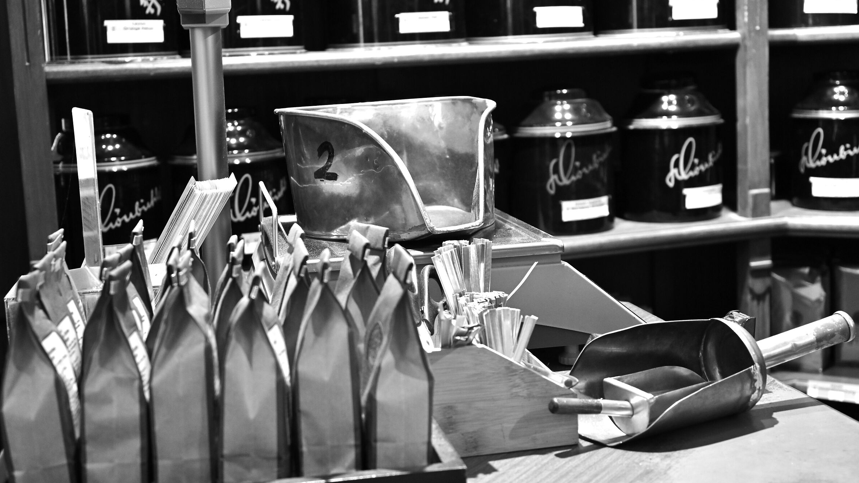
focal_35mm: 53
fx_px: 1207
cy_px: 197
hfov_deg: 39.2
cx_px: 431
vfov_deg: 22.6
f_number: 6.3
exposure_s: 1/50
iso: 1600
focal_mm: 50
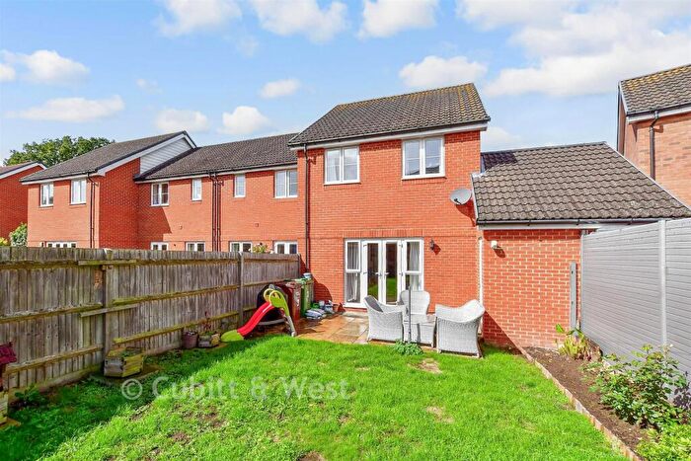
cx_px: 346
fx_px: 288
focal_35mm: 15
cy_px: 230
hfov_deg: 100.4
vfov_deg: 77.4
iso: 320
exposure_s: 1/500
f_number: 8
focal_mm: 10
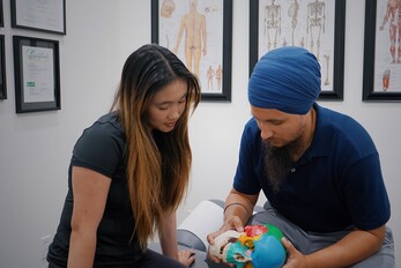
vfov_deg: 35.1
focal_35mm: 38
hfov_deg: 50.6
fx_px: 424
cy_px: 135
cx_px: 222
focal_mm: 33
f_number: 4
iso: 2000
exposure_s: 1/160
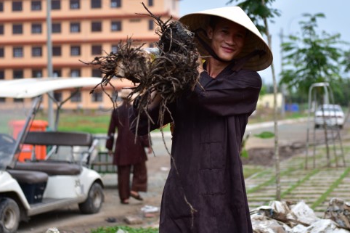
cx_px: 187
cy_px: 103
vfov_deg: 14.7
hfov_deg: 21.9
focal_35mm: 93
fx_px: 904
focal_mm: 70
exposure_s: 1/320
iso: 200
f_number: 2.8
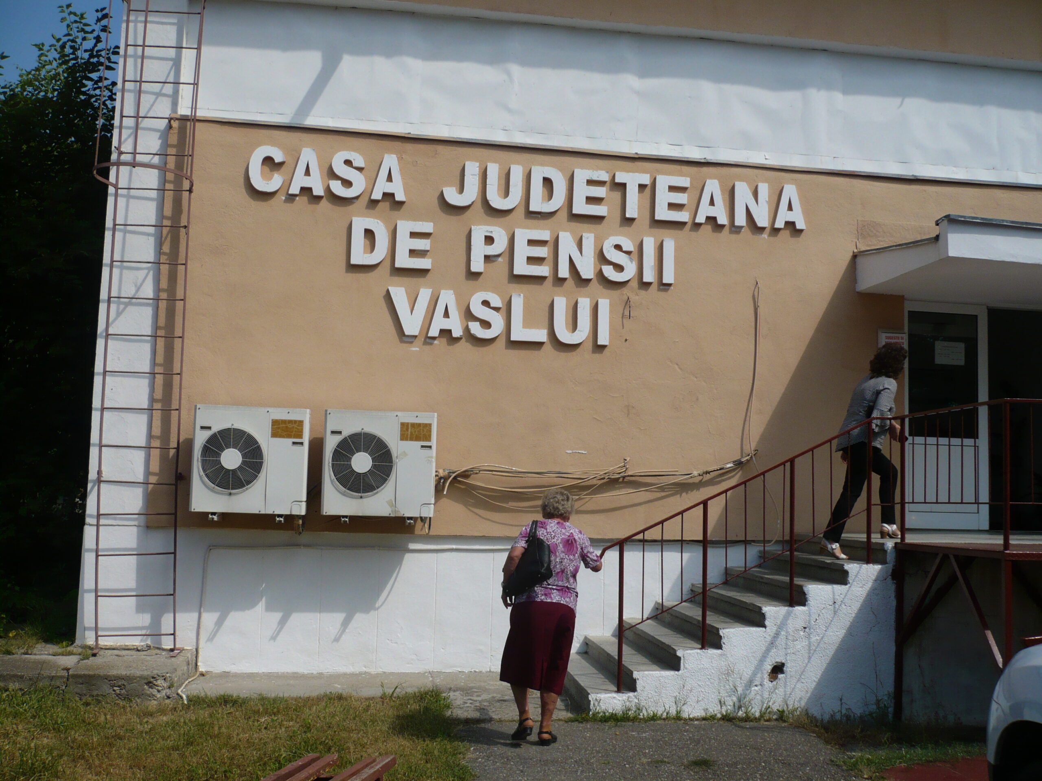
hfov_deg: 52.6
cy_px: 390
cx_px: 521
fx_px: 1054
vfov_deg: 40.7
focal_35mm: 35
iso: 100
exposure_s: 1/500
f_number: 8
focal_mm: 5.8
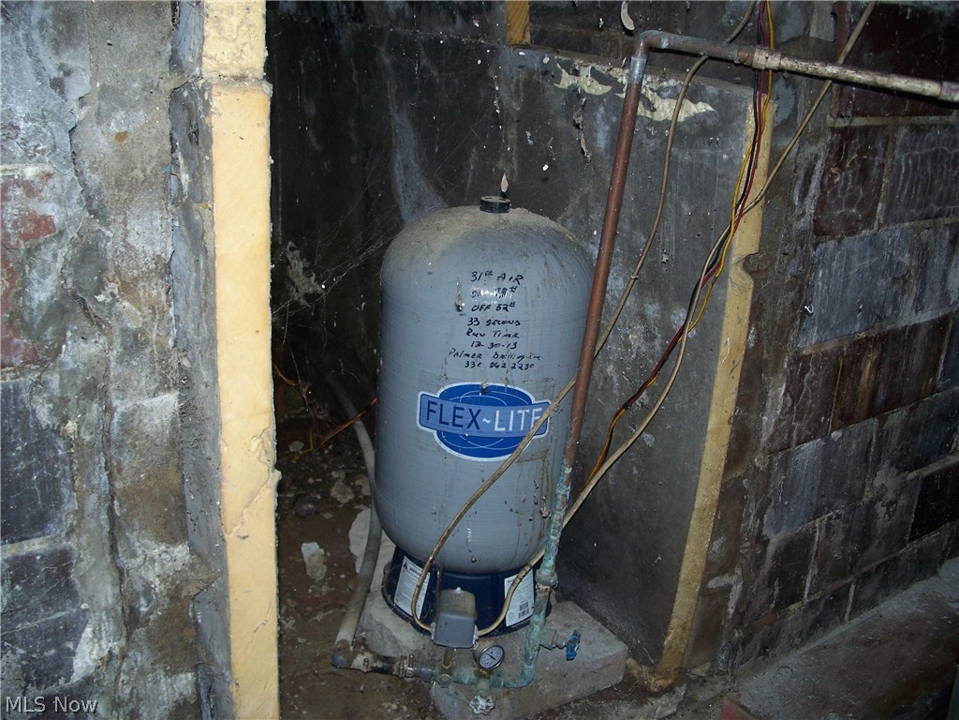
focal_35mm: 37
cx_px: 480
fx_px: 1025
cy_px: 360
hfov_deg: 50.1
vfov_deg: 38.7
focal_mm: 7.8
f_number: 2.8
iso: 125
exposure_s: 1/60
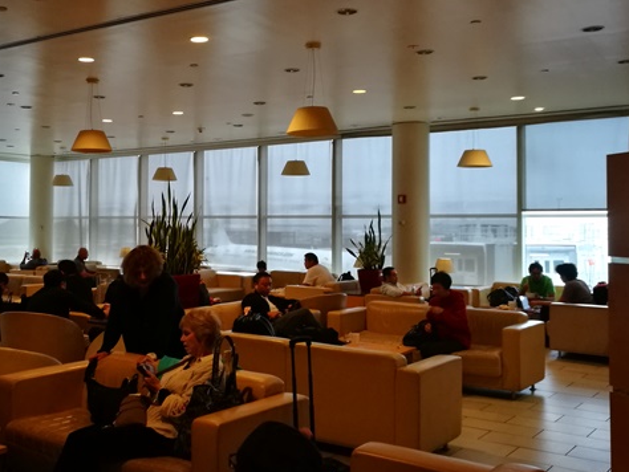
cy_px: 199
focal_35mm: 41
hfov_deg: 45.0
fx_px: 745
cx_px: 202
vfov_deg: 35.1
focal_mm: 4.5
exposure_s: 1/30
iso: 320
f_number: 2.2
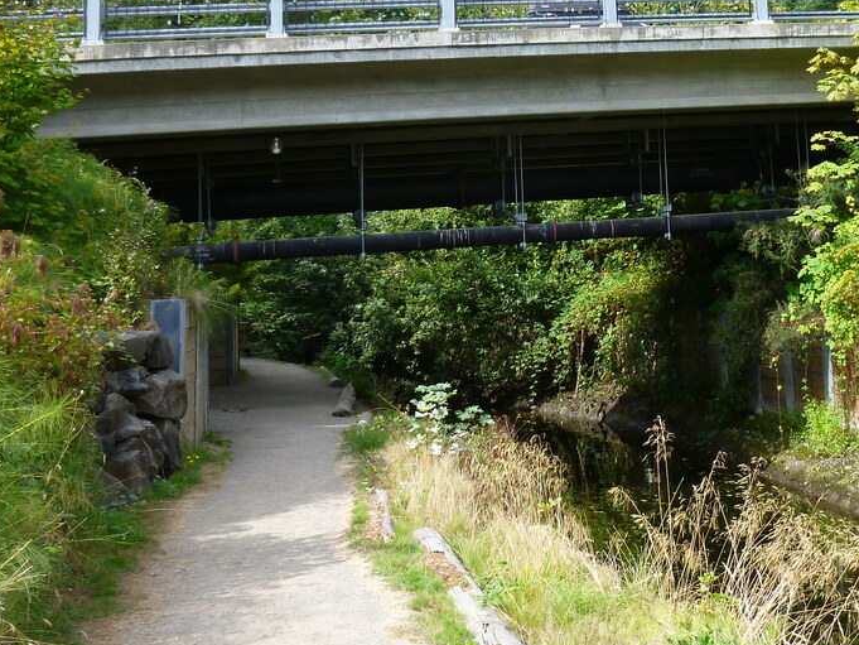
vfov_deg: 30.2
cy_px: 129
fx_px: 1167
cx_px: 598
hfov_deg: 39.8
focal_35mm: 47
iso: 80
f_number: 3.3
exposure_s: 1/160
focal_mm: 4.5
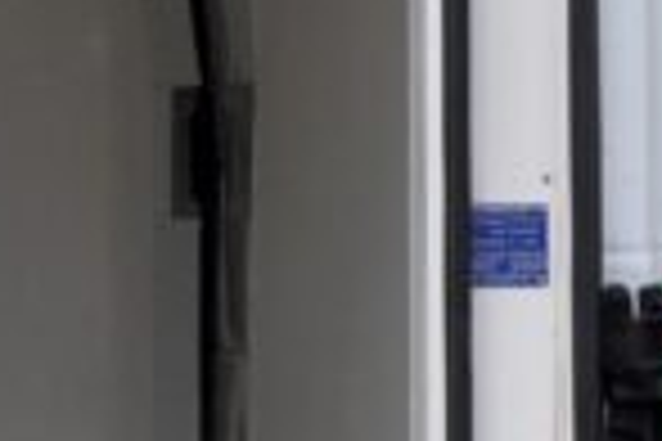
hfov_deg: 8.8
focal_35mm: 230
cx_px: -279
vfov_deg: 6.0
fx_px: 4229
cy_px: 140
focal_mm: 22
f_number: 7.1
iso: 500
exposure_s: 1/200
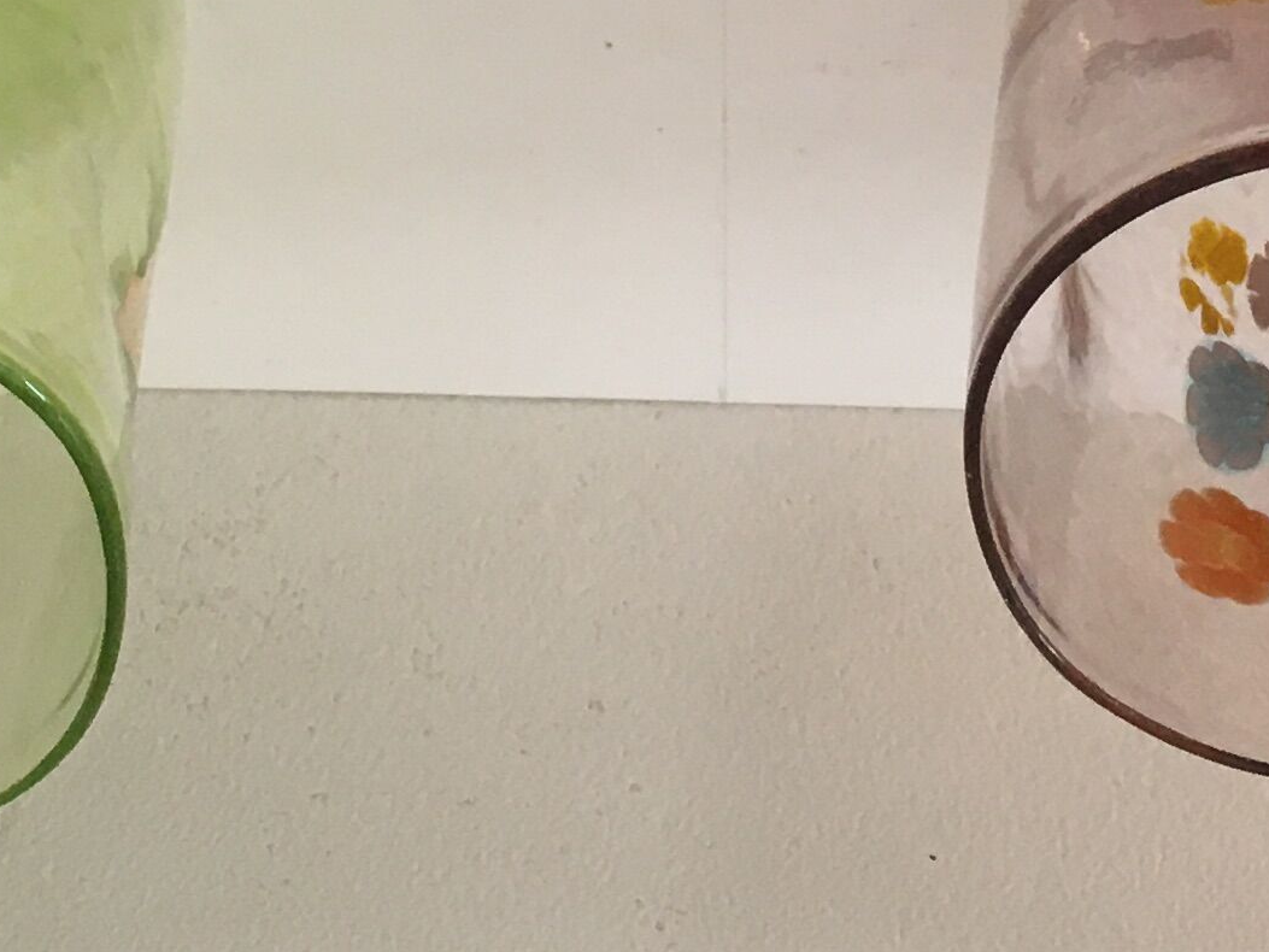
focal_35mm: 111
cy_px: -482
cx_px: 756
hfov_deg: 17.7
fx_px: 4070
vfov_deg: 12.7
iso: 40
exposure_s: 1/33
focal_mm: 4.15
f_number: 2.2
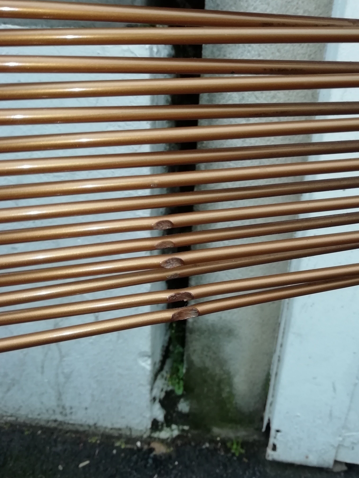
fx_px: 415
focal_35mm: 30
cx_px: 202
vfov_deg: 60.0
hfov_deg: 46.7
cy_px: 233
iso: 50
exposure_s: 1/231
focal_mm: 3.46
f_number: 2.2
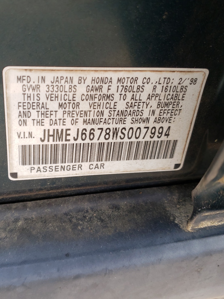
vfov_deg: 52.6
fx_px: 302
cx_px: 100
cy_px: 149
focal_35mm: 35
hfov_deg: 40.6
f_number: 1.5
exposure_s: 1/625
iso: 50
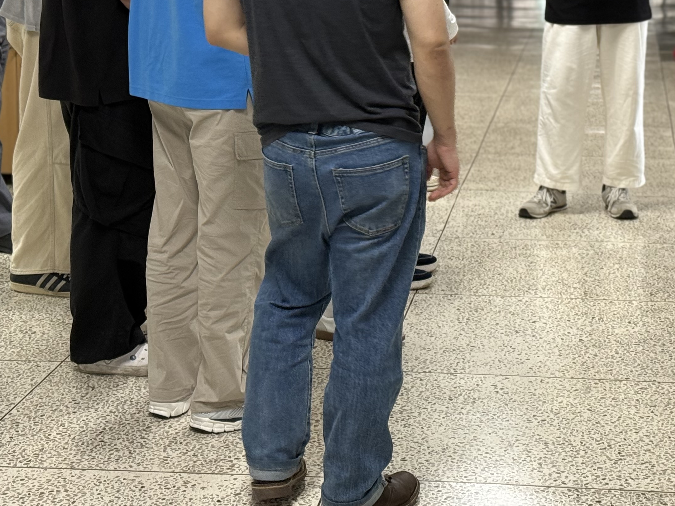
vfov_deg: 16.4
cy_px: 43
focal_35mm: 89
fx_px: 1735
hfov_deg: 21.9
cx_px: 440
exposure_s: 1/60
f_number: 1.78
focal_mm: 6.76
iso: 160
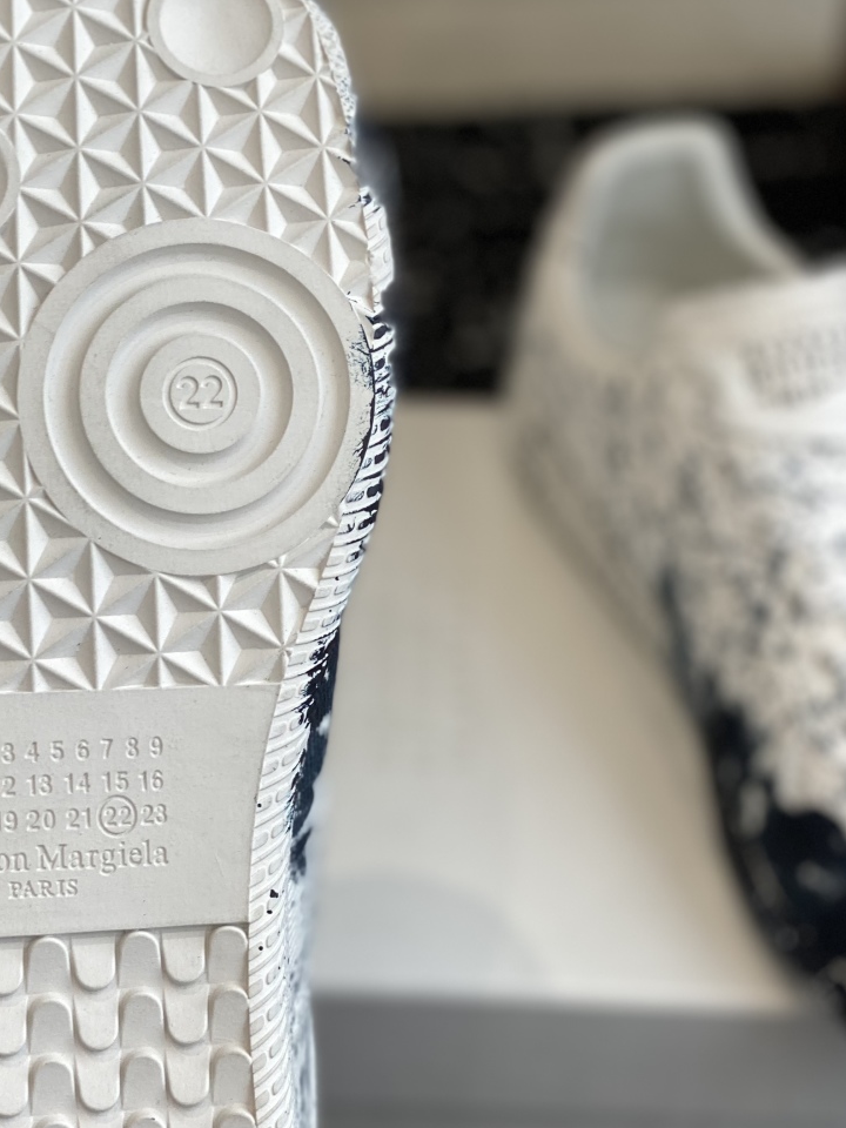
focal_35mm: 78
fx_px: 2542
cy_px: 557
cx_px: 237
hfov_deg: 18.8
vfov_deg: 25.0
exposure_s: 1/123
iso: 20
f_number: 2
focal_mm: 6
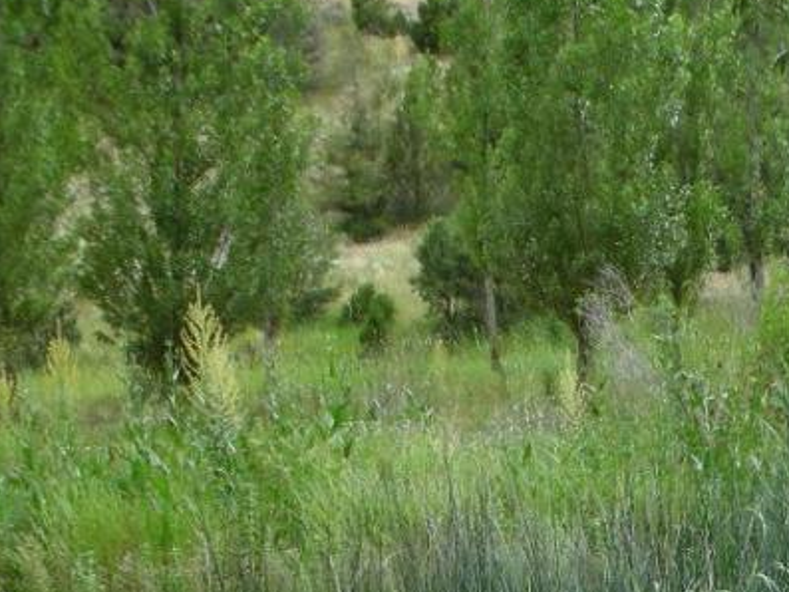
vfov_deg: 13.3
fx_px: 2508
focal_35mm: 110
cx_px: 735
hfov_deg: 17.6
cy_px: 615
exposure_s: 1/30
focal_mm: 7.7
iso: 66
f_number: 3.5
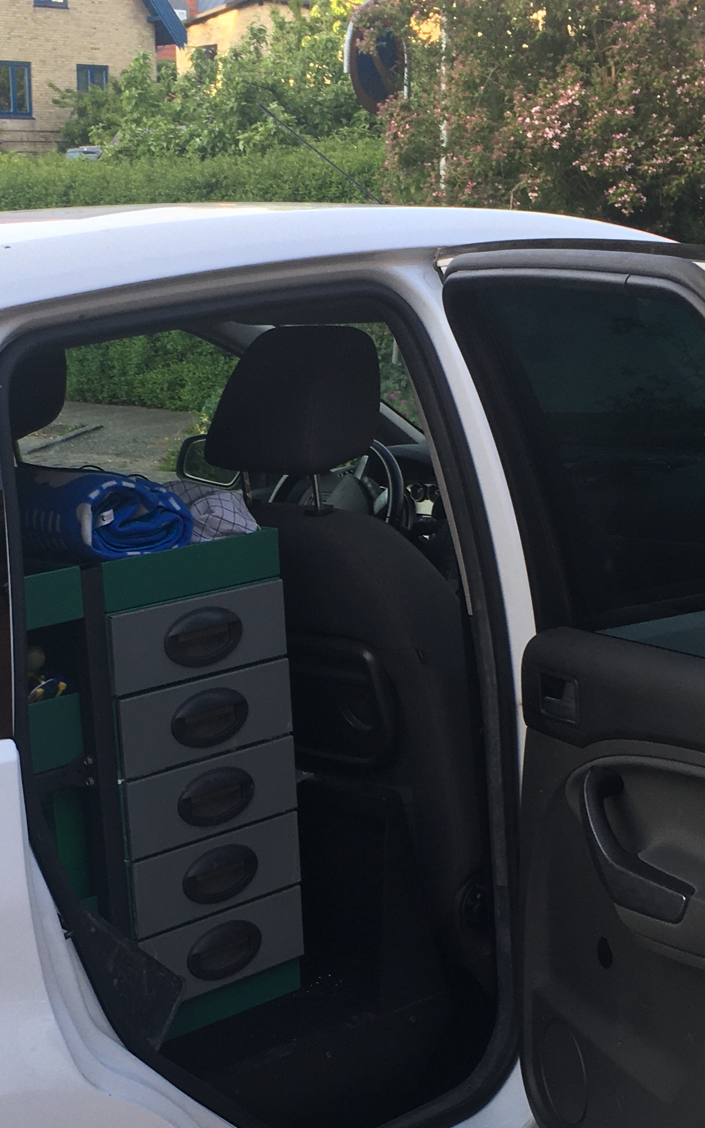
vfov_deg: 32.7
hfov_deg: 20.9
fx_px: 1906
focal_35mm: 62
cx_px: 253
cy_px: 742
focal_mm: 4.15
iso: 25
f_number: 2.2
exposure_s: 1/109
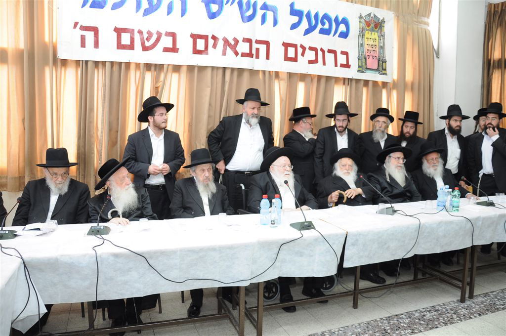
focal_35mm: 27
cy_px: 168
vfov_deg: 47.8
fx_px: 379
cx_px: 253
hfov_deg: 67.4
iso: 500
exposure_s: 1/60
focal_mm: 18
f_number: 4
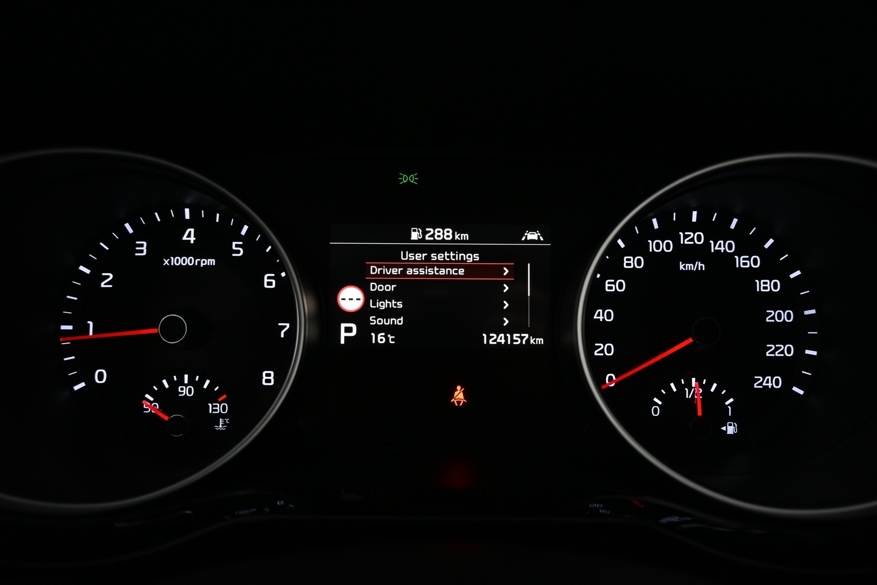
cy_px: 292
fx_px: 767
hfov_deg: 59.5
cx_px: 438
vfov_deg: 41.7
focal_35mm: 32
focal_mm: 21
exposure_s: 1/30
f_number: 4
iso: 800
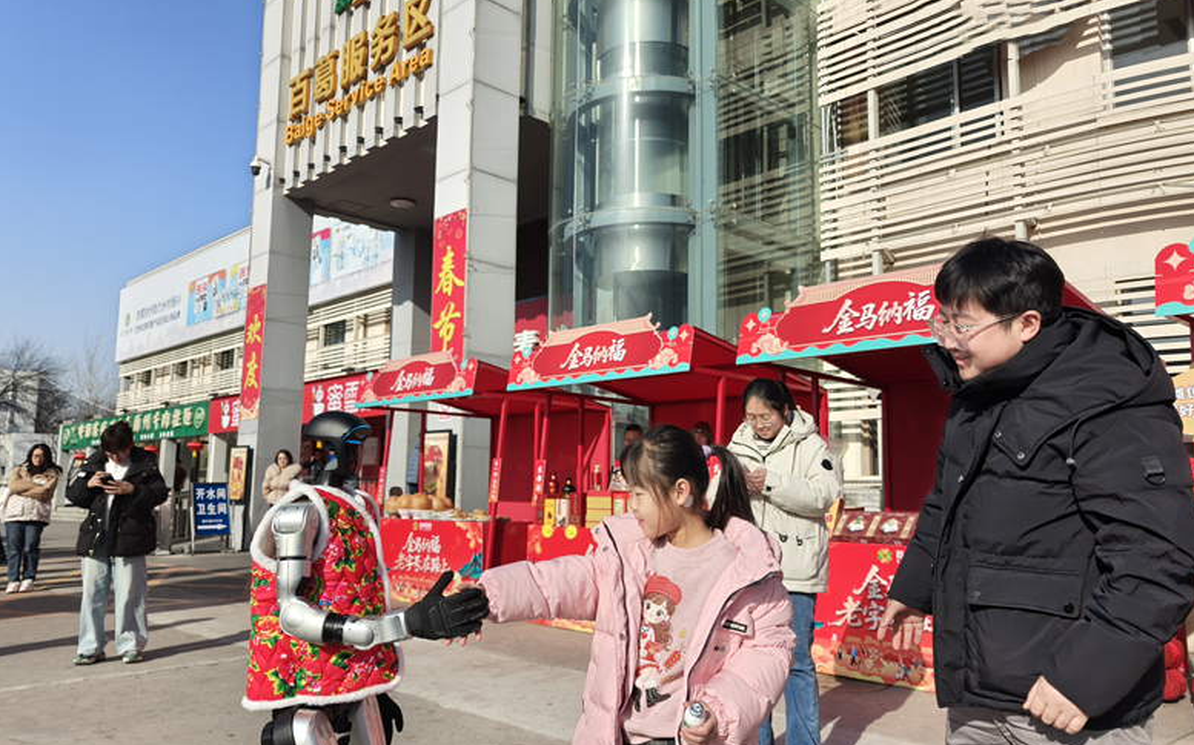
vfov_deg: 46.0
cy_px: 376
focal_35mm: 27
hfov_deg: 68.4
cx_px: 609
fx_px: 878
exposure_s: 1/2716
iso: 50
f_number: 1.6
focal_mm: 6.06
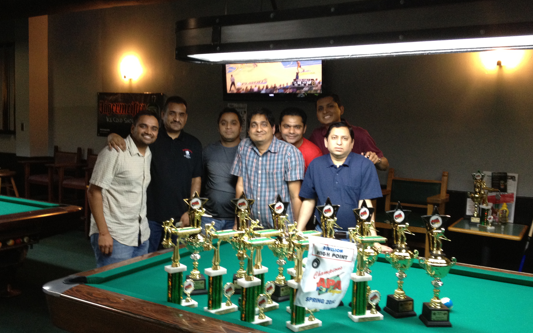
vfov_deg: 33.6
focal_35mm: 38
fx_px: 552
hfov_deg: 51.5
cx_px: 269
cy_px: 169
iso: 250
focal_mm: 4.28
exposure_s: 1/20
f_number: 2.4
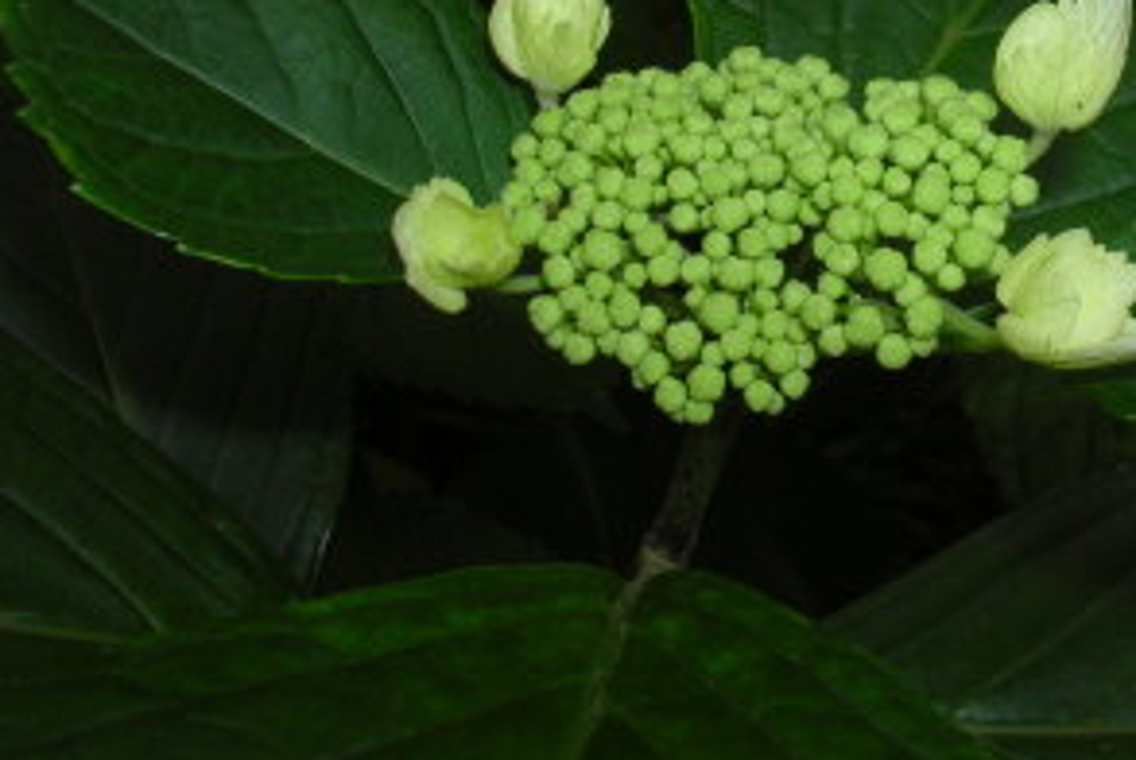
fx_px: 1958
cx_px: 938
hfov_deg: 31.4
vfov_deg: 21.5
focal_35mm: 62
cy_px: 97
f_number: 5.6
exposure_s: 1/60.1
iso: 50
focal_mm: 5.8
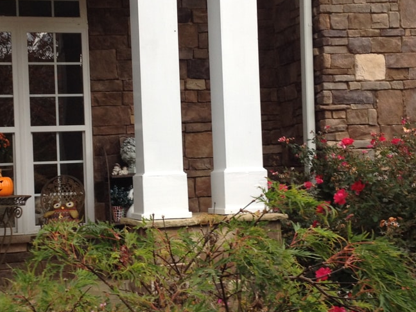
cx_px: 153
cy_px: 149
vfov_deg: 20.4
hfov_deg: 26.9
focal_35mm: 72
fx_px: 865
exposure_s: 1/60
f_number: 2.4
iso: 50
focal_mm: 4.28
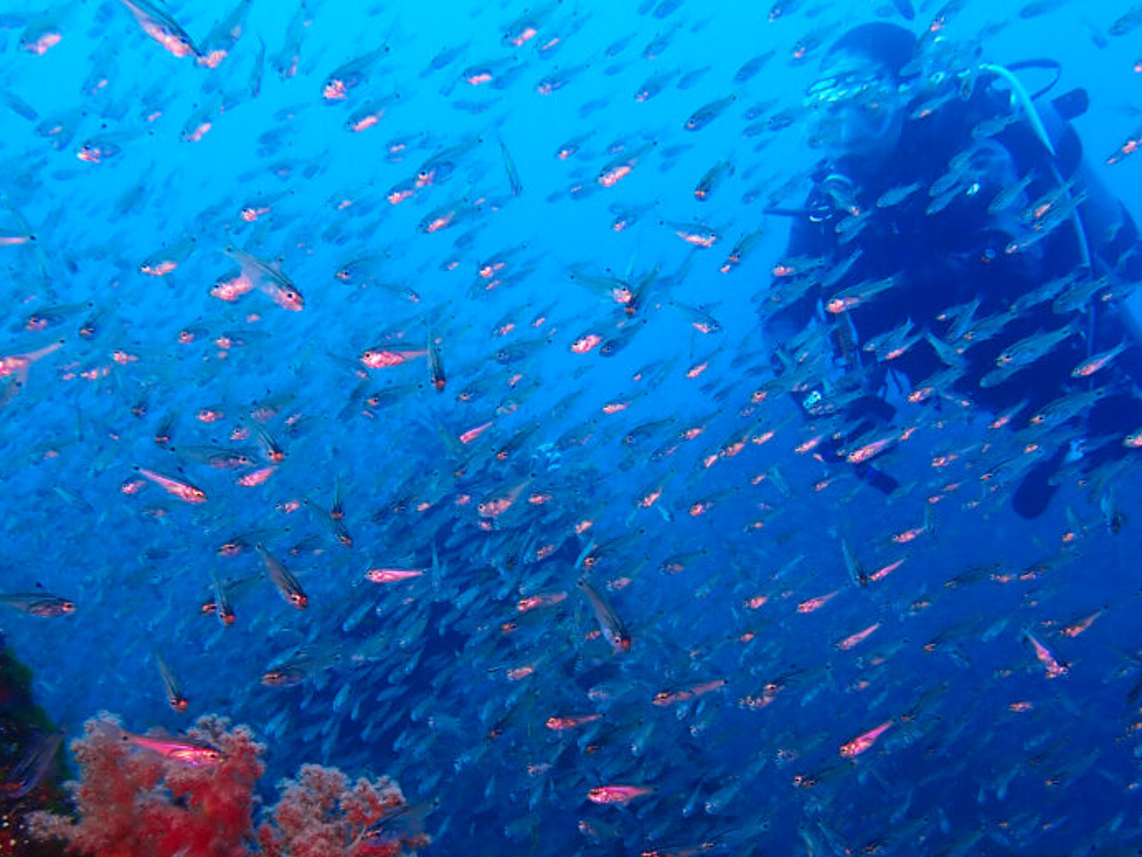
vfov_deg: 37.8
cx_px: 611
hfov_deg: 50.1
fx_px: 1221
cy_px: 631
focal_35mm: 37
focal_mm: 4.5
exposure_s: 1/125
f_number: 2.8
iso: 160
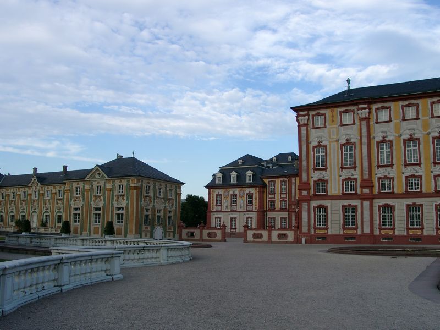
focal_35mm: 34
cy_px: 165
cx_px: 220
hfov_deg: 54.0
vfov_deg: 41.8
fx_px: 432
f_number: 4
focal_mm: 7.13
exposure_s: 1/369
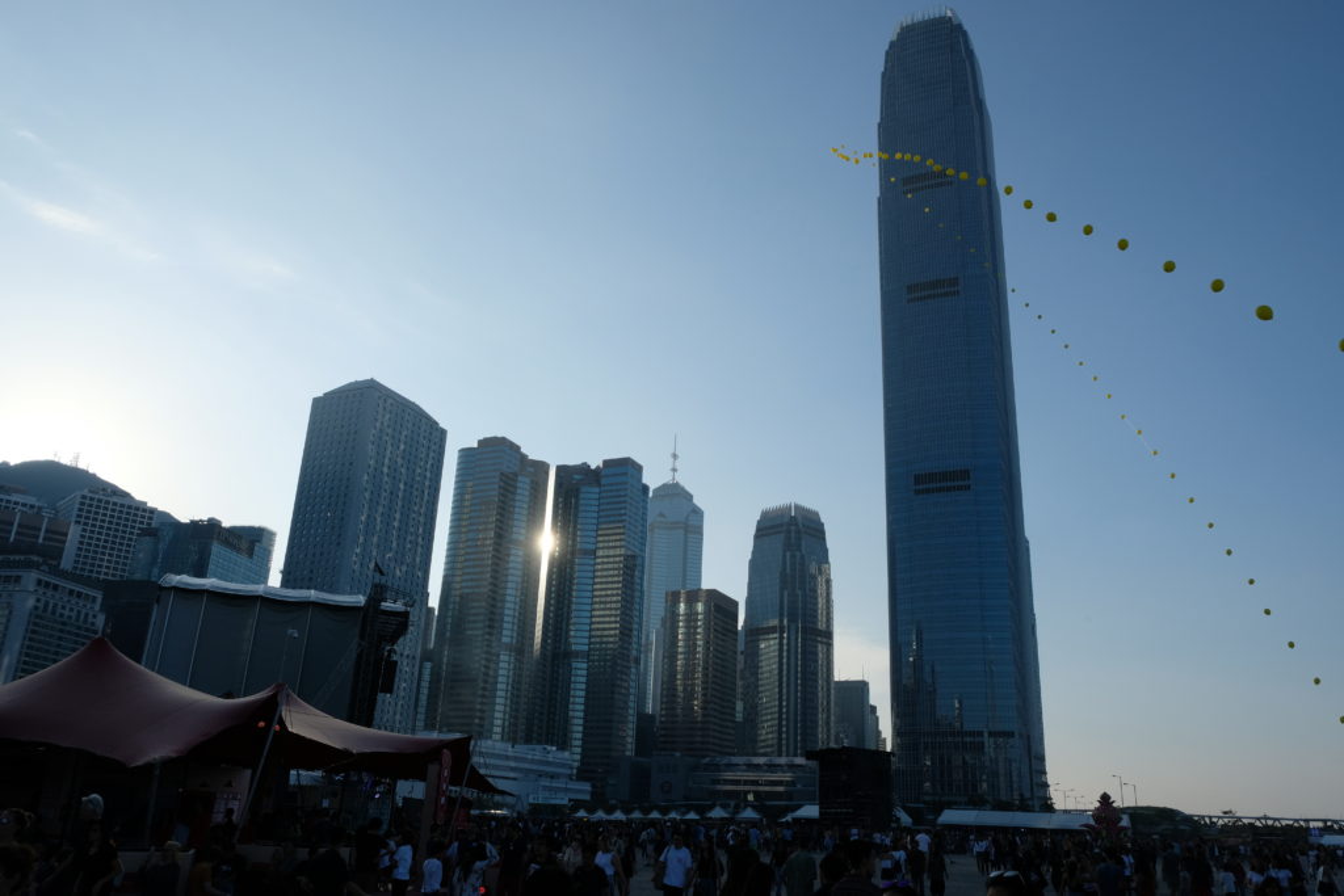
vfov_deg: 47.9
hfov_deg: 67.4
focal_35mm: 27
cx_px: 672
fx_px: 1008
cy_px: 448
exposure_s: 1/900
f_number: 9
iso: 400
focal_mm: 18
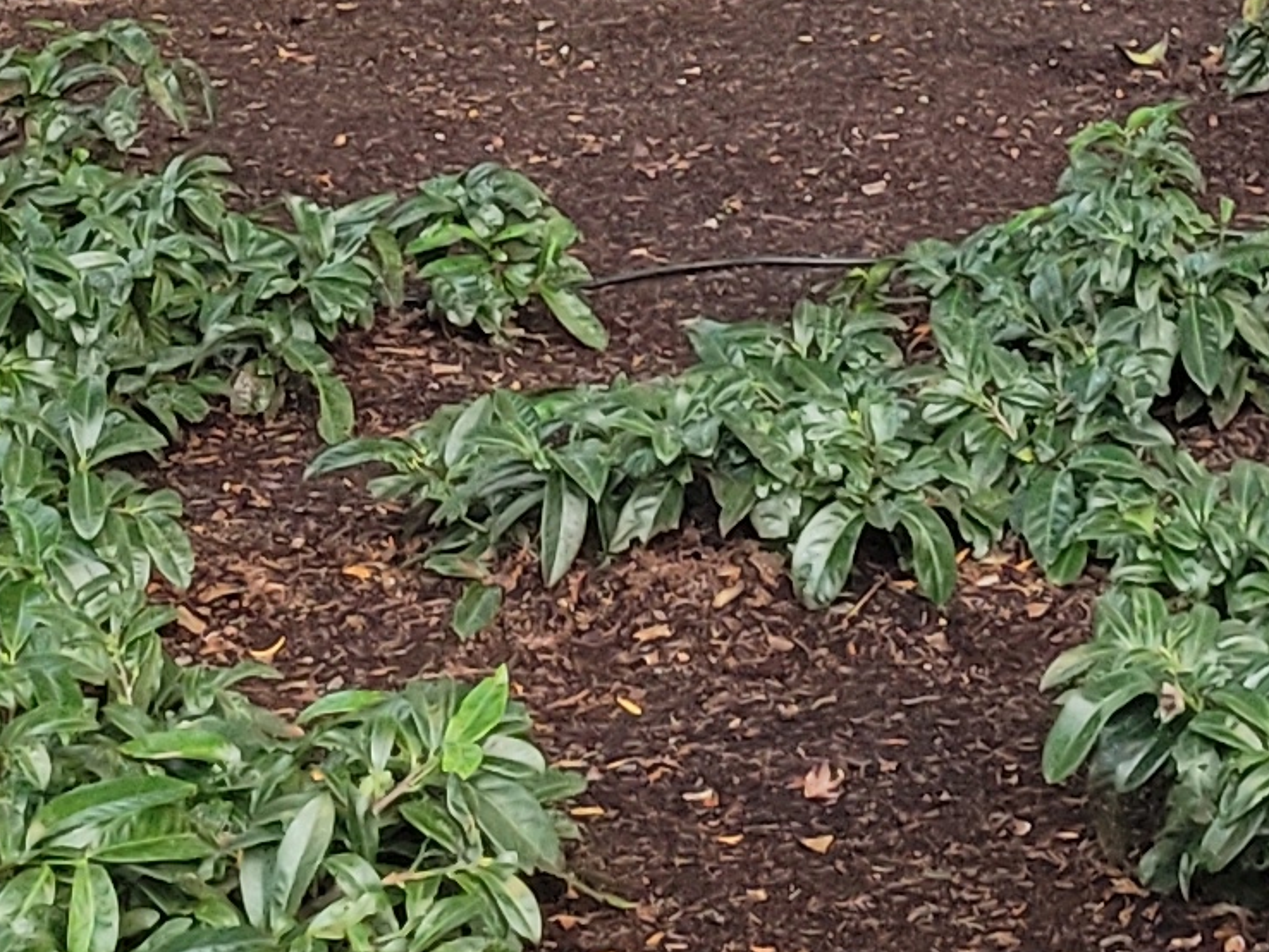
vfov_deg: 9.1
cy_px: -1523
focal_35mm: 142
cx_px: 1379
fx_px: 5207
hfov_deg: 13.6
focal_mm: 5.4
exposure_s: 1/120
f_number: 1.8
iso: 250
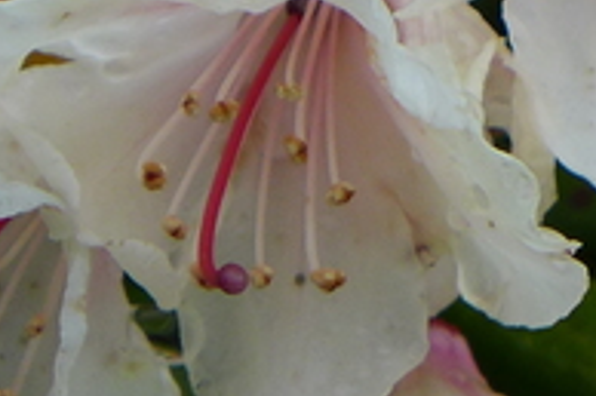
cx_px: 521
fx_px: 9081
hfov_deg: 3.8
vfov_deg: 2.5
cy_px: -3
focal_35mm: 549
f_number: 2.8
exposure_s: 1/1000
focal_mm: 17.7
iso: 80
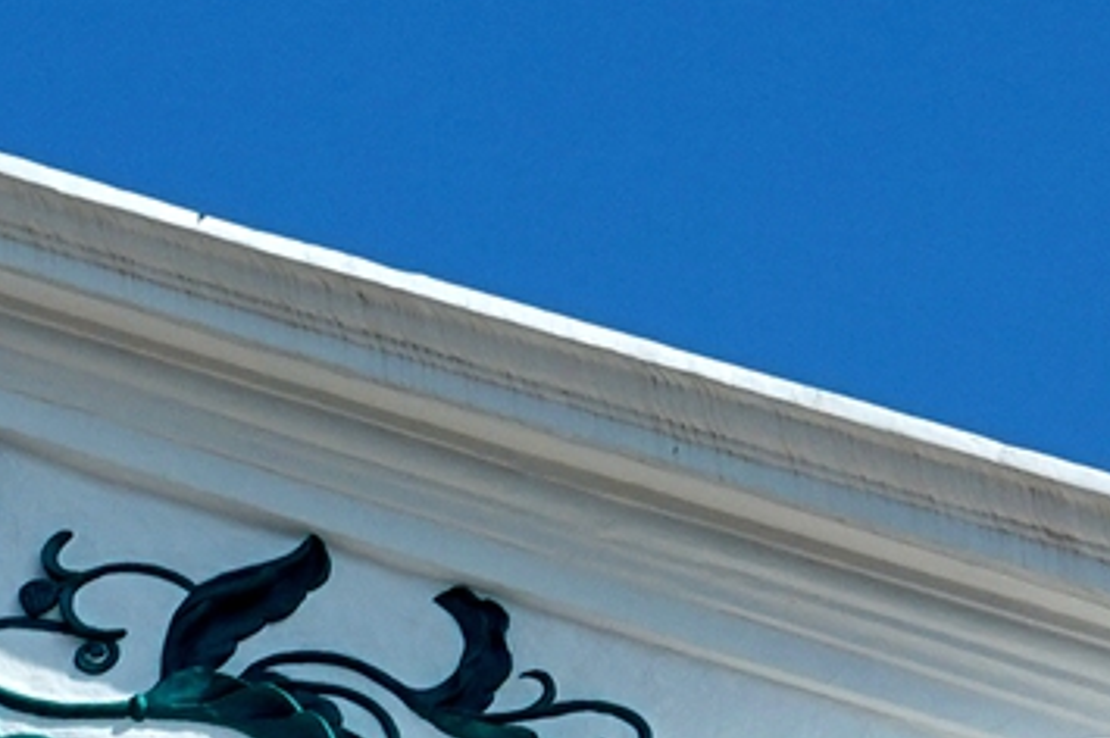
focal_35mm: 389
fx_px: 11983
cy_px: 708
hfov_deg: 5.2
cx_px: -785
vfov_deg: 3.5
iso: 125
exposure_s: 1/1000
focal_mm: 25.34
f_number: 5.6
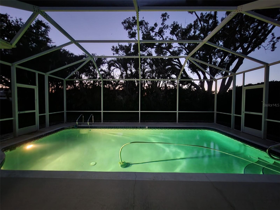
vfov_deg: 89.9
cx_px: 140
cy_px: 105
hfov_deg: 106.2
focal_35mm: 13
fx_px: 105
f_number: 2.2
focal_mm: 2.2
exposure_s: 1/4
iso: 800
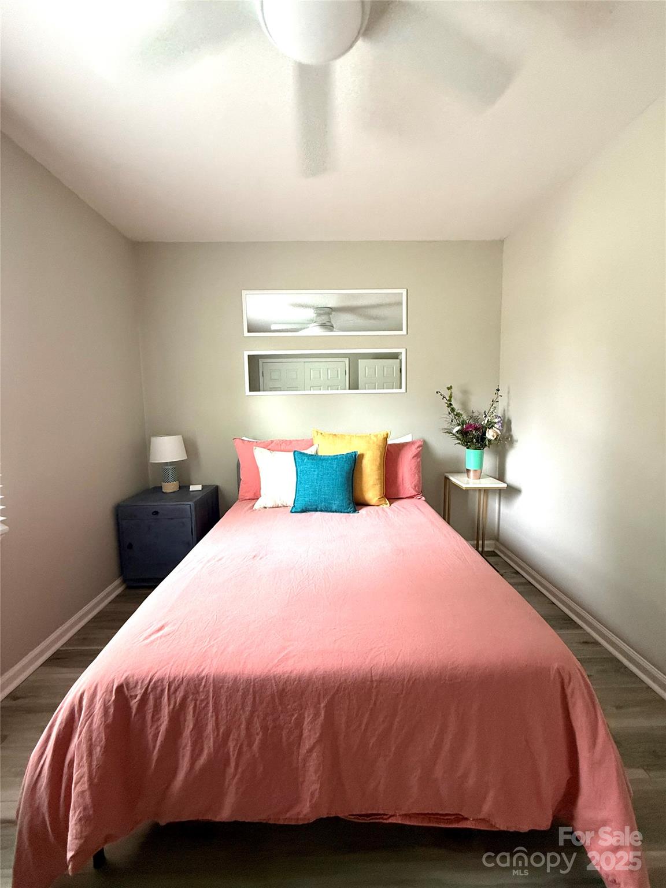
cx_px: 333
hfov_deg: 85.7
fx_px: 359
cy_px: 444
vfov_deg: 102.1
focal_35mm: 14
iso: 400
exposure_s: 1/60
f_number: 2.2
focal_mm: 2.22
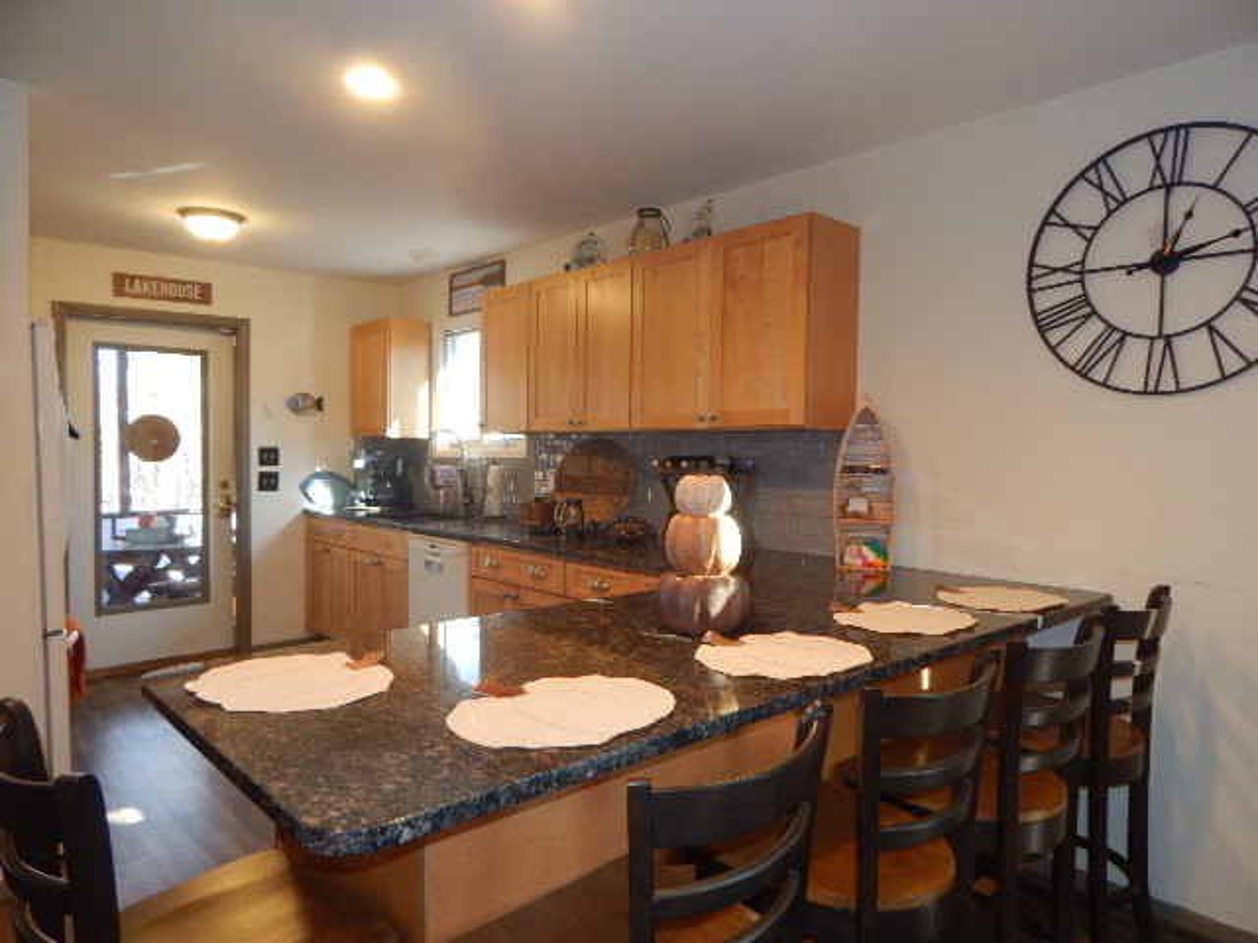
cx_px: 629
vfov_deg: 61.1
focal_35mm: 22
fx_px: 800
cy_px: 472
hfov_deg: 76.4
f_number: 3
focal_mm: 4
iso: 180
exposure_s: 1/30
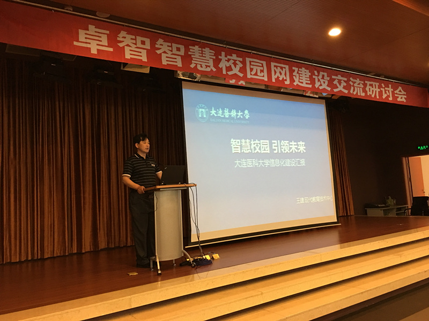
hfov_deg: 61.7
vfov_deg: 48.2
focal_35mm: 29
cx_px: 214
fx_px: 359
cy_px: 160
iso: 125
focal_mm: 4.15
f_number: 2.2
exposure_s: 1/17
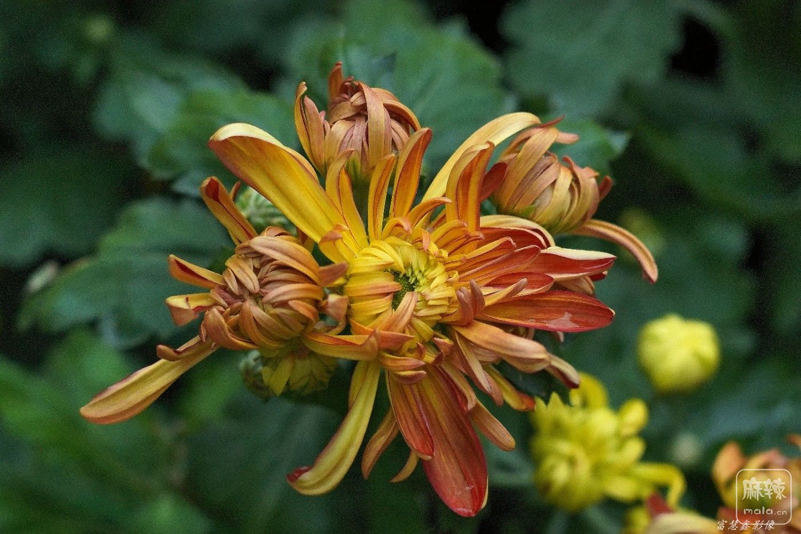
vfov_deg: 8.7
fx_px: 3493
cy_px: 267
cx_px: 400
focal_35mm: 157
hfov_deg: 13.1
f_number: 4
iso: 1250
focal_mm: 105
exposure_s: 1/640
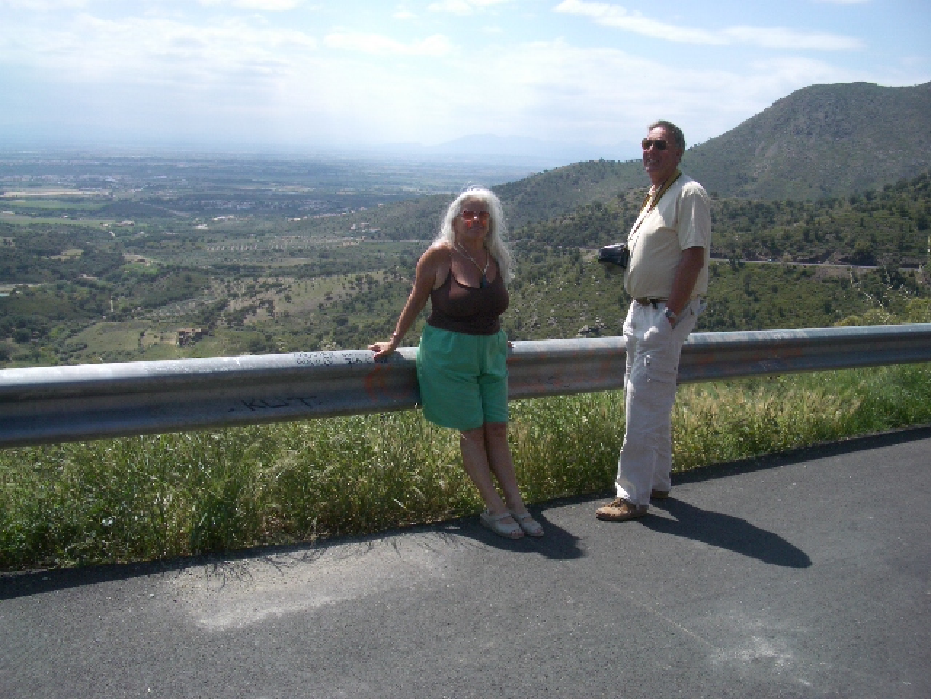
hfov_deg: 52.6
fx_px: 941
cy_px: 350
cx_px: 466
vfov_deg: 40.7
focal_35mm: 35
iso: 50
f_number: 4.3
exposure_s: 1/500
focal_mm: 5.8
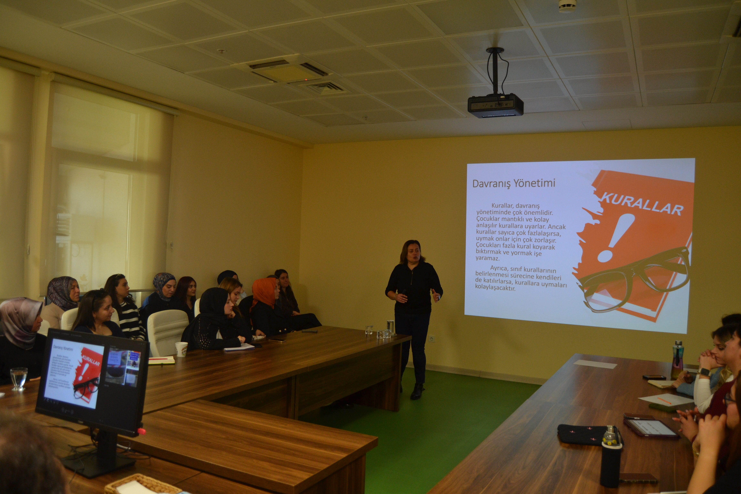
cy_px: 247
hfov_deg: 67.4
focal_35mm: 27
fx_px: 556
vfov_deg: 47.9
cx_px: 370
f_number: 3.5
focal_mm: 18
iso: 560
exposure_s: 1/60
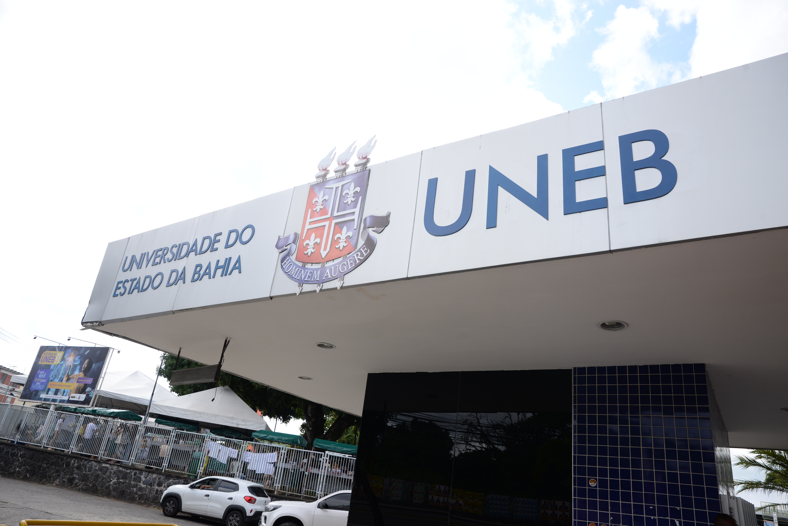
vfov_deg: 53.2
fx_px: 526
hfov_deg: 73.7
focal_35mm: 24
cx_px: 394
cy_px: 263
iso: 200
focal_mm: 24
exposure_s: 1/320
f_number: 6.3
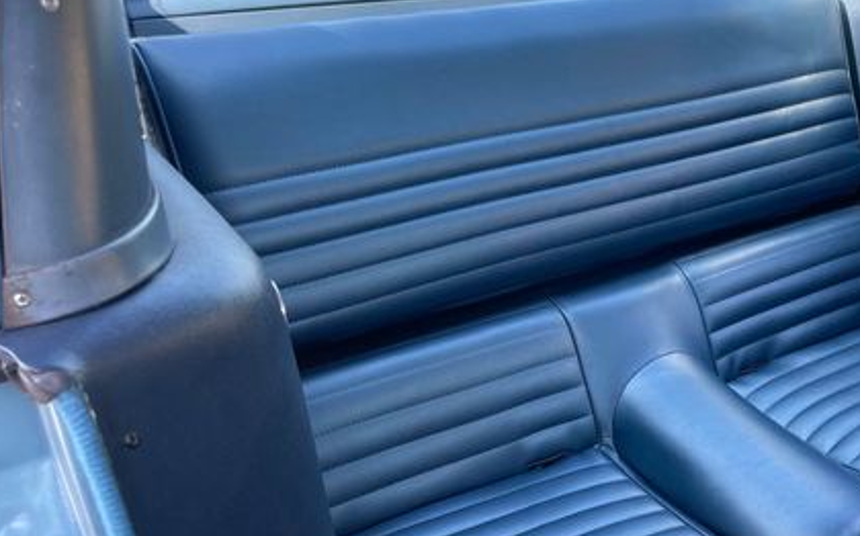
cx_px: 610
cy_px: 295
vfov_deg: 30.5
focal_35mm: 42
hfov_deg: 46.1
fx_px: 984
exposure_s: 1/121
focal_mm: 4.2
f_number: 1.6
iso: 64
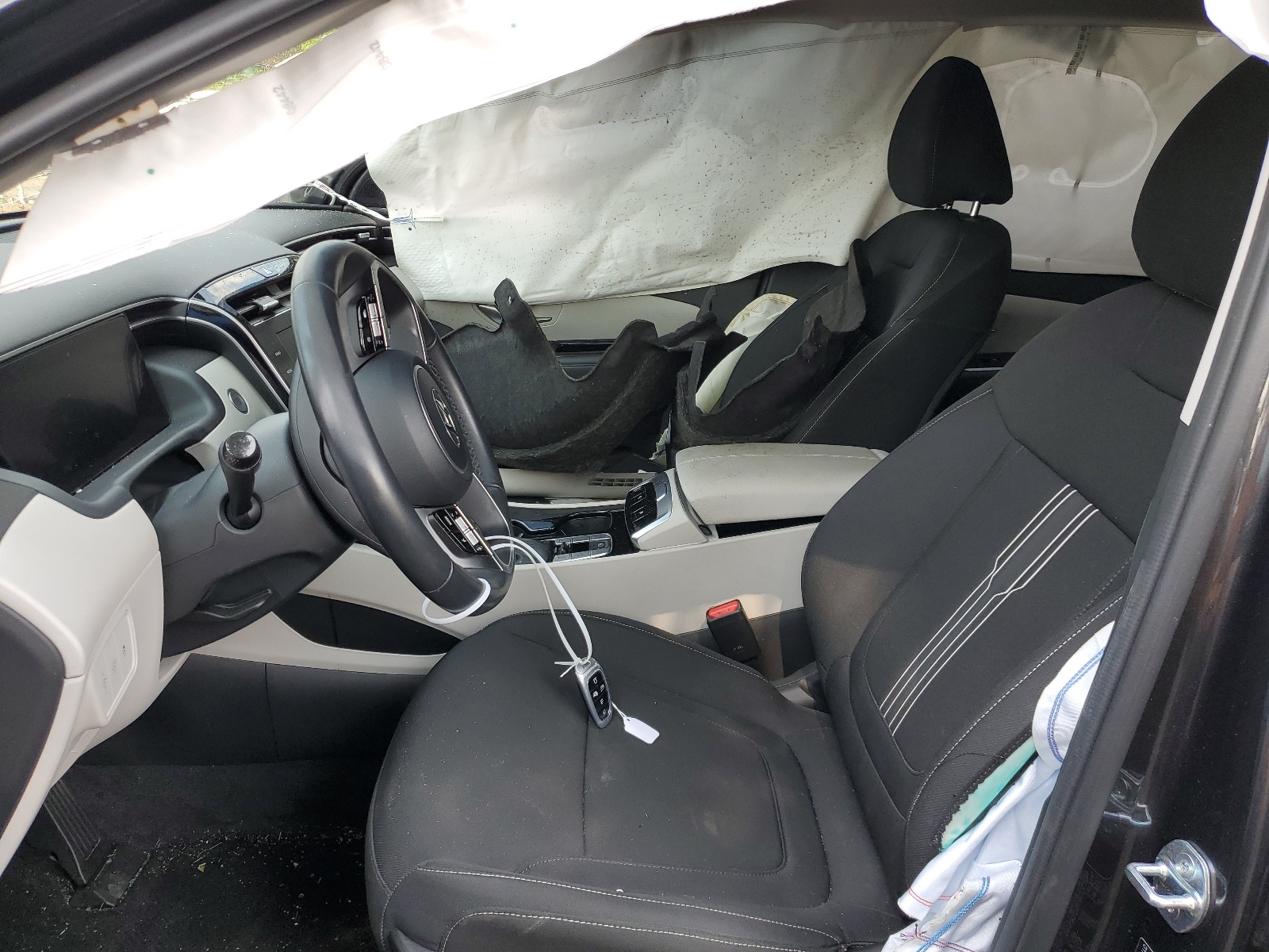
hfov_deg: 67.3
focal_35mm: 26
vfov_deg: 53.1
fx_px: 953
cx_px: 634
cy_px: 476
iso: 50
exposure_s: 1/238
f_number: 1.5
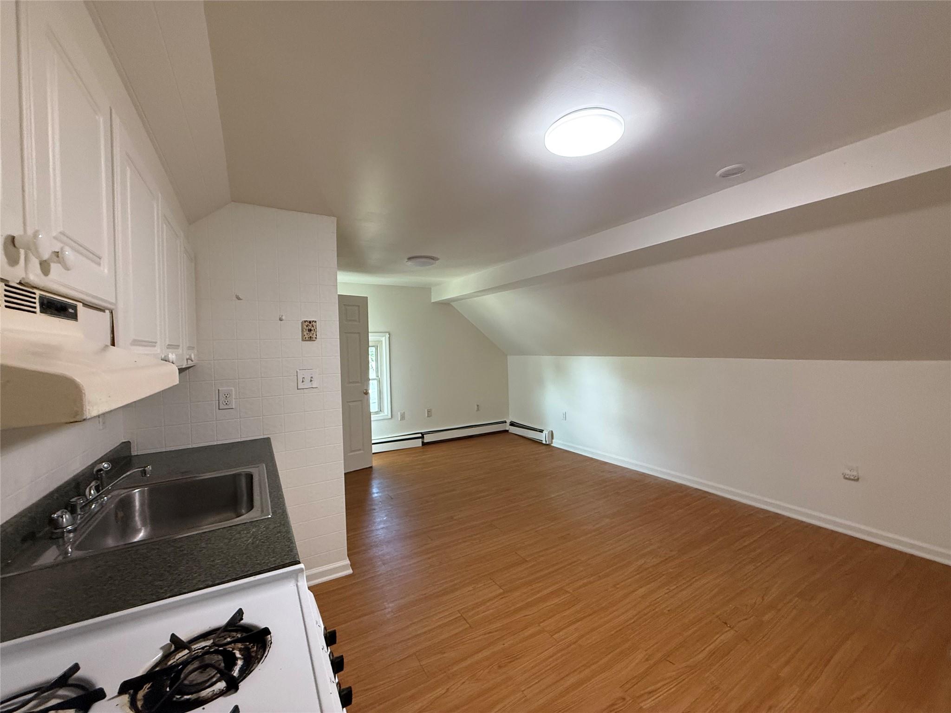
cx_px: 476
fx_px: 385
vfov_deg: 85.7
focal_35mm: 14
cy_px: 356
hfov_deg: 102.1
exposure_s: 1/60
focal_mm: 2.22
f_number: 2.2
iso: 320
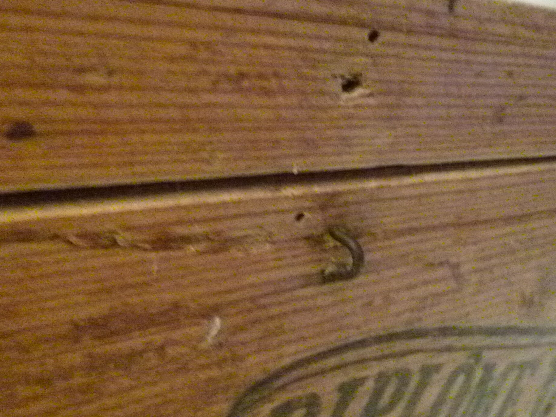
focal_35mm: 35
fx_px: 562
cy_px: 217
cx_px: 340
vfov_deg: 40.7
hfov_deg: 52.2
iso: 1600
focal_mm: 4.5
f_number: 3.1
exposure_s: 1/15
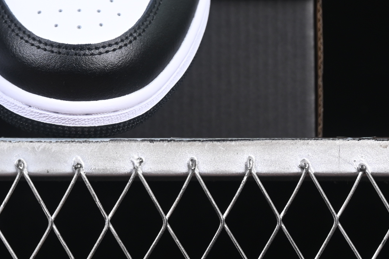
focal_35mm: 198
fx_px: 2139
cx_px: -37
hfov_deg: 10.3
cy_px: -79
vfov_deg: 6.9
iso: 160
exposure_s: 1/60
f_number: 6.3
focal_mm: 50
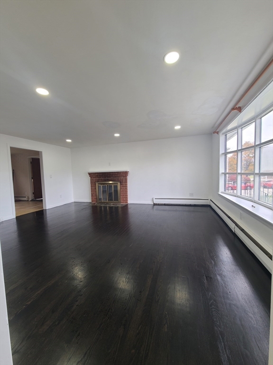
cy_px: 182
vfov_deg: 106.2
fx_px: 137
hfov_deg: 89.9
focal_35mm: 13
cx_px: 136
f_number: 2.2
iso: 64
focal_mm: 2.2
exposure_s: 1/60
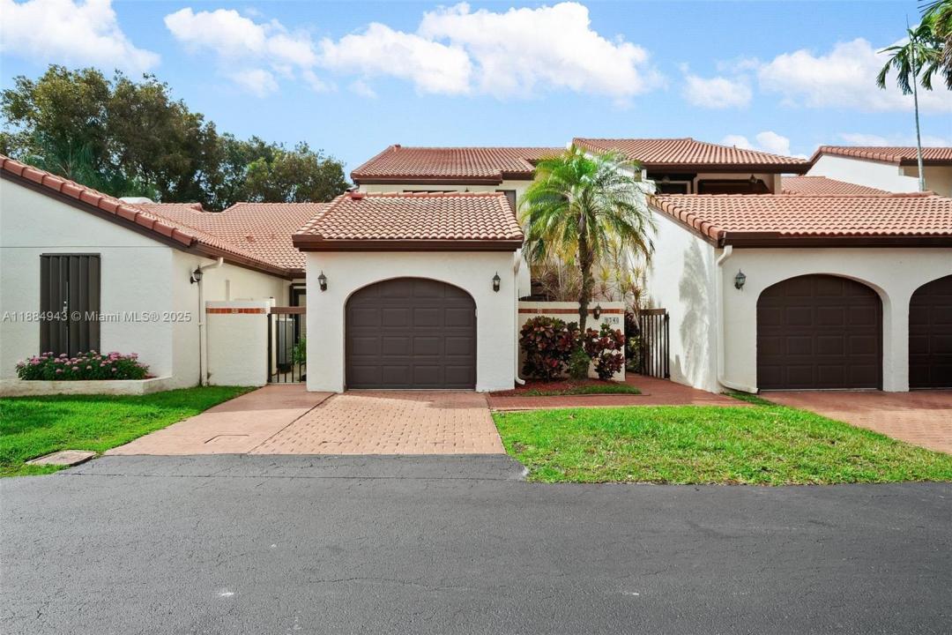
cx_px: 476
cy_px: 318
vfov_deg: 59.5
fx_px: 555
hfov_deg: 81.2
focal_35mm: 21
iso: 200
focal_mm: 14
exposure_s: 1/250
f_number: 8
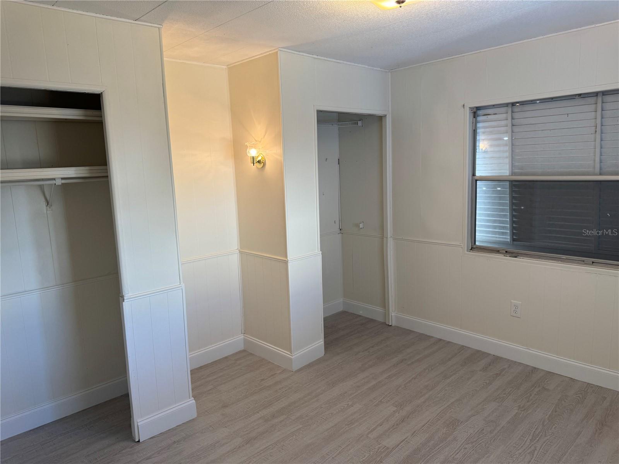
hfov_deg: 71.6
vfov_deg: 56.8
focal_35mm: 24
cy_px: 232
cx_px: 310
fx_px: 429
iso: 100
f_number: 1.78
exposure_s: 1/120
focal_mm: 6.76
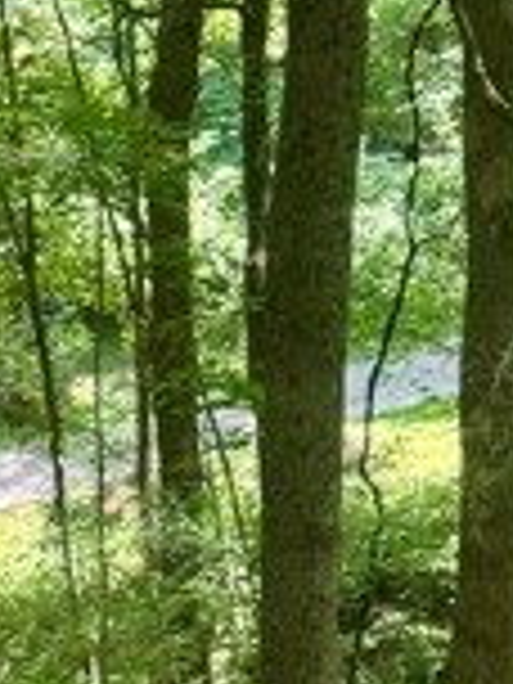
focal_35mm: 121
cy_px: 657
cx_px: -544
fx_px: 2391
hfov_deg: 11.0
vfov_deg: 16.0
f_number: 1.78
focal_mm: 6.76
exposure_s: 1/121
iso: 64
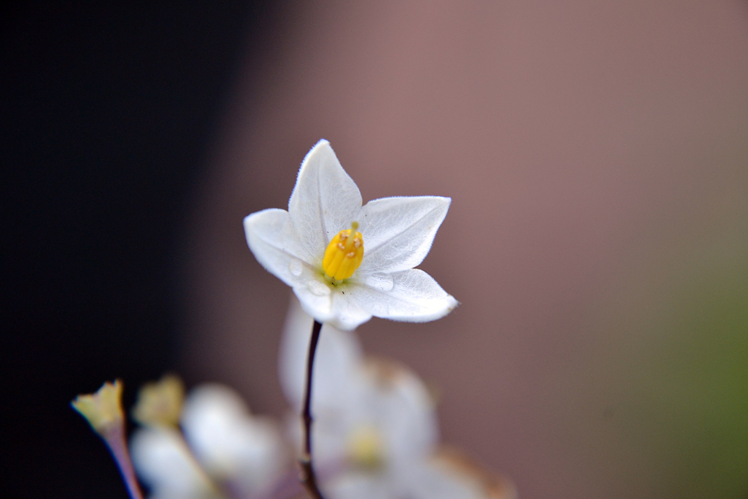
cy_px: 250
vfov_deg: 8.7
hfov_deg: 13.0
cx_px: 374
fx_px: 3272
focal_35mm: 158
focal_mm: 105
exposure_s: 1/160
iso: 400
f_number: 9
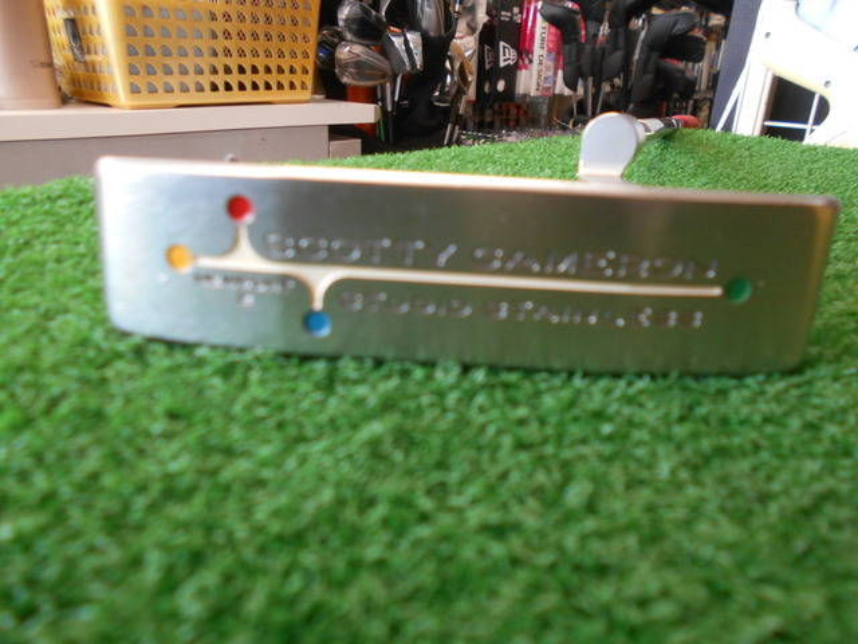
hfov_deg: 67.3
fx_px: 644
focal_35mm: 26
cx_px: 429
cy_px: 322
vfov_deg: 53.1
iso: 220
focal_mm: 4.6
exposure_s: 1/30
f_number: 3.2
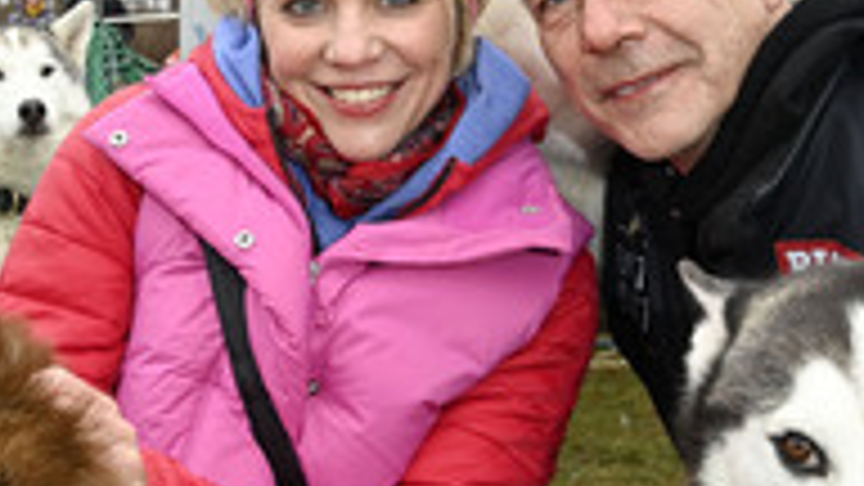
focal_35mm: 59
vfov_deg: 20.4
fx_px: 1352
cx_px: 520
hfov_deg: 35.3
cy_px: 212
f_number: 6.3
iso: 640
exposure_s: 1/250
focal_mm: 24
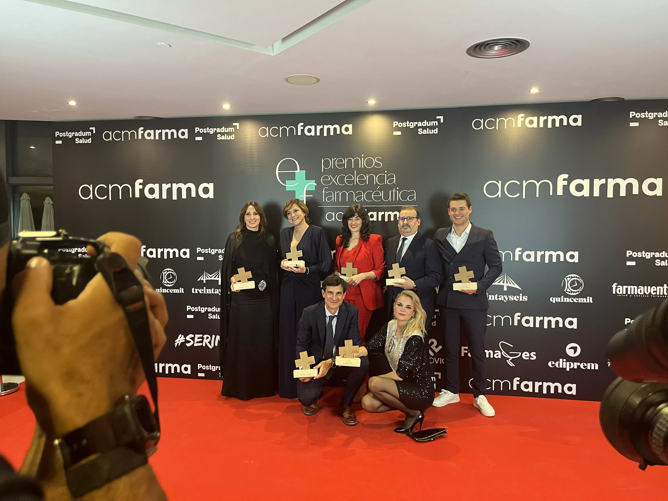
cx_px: 334
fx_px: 502
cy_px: 250
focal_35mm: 26
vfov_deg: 53.1
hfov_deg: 67.3
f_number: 1.6
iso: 250
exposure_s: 1/50
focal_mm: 5.1
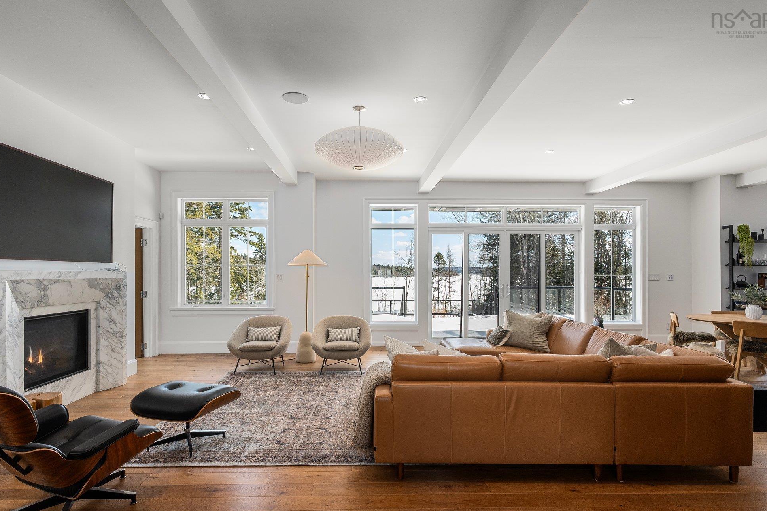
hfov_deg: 86.9
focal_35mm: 19
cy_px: 269
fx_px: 405
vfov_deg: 64.5
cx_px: 374
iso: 320
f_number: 9
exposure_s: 1/200
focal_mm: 12
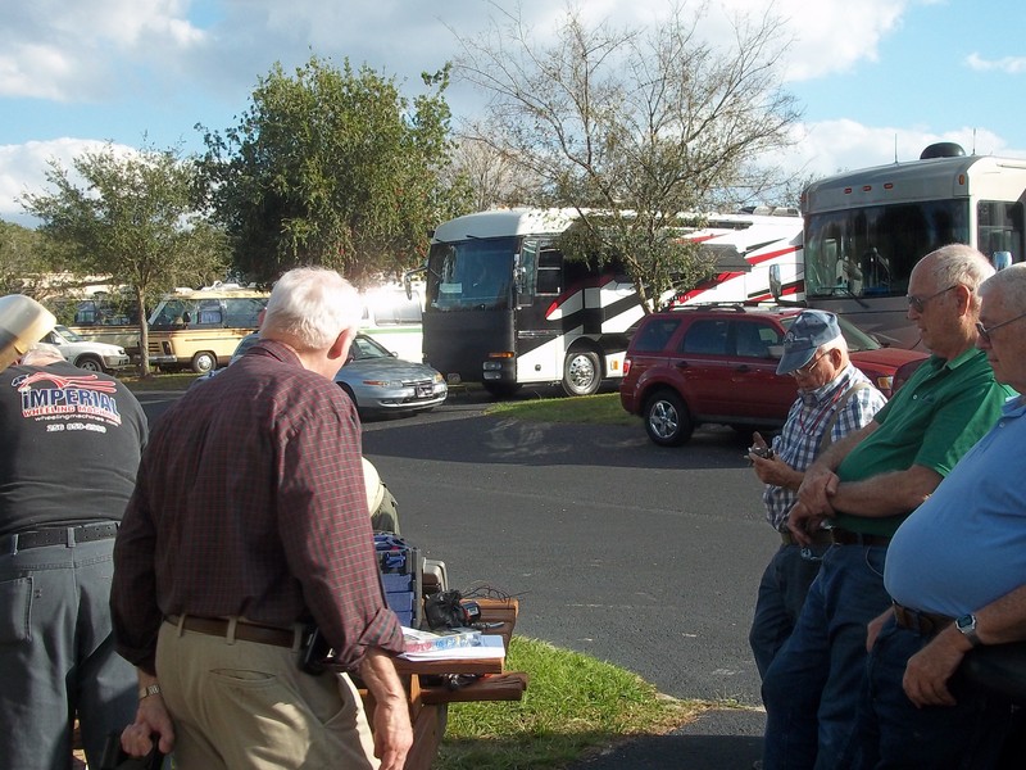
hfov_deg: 51.4
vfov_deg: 39.7
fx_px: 1067
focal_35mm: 36
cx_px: 513
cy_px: 385
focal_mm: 6.5
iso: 80
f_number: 8
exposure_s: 1/160
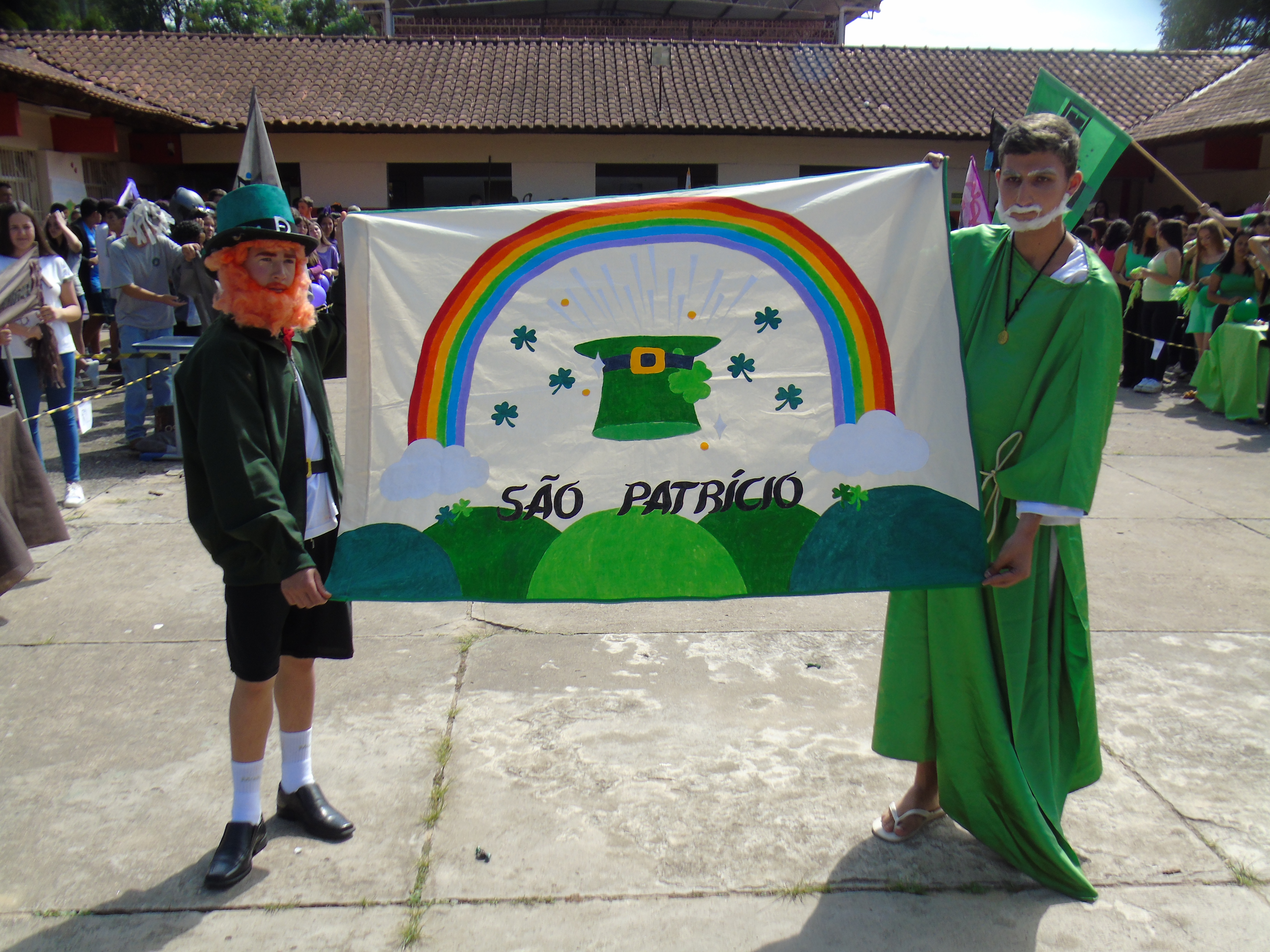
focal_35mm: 34
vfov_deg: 41.8
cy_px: 476
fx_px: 1247
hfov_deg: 54.0
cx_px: 635
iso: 80
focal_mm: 6.1
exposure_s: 1/640
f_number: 3.8
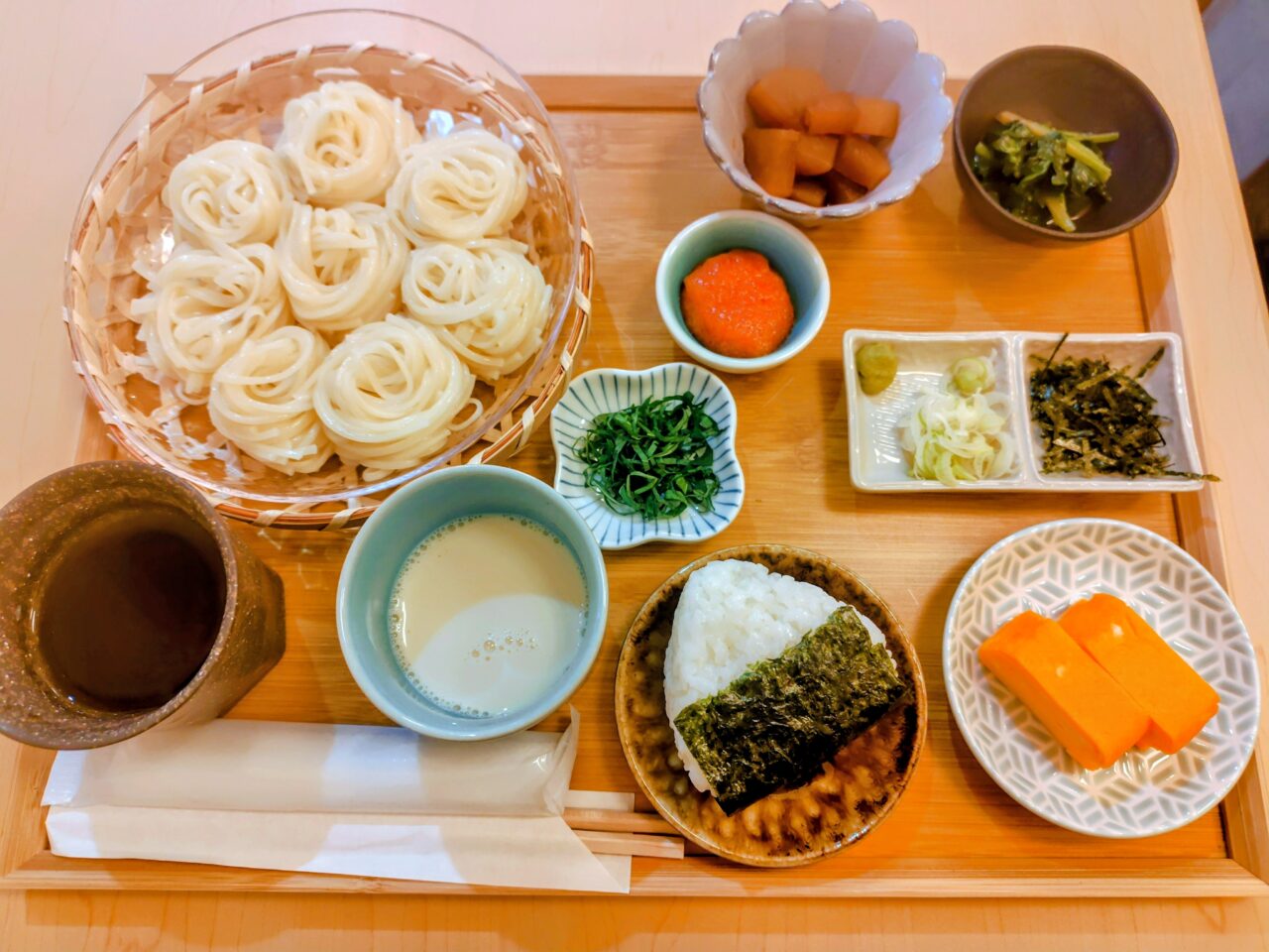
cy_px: 476
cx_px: 634
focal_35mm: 23
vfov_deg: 58.9
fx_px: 843
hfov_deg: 73.9
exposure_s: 1/50
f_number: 1.9
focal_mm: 5.6
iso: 612
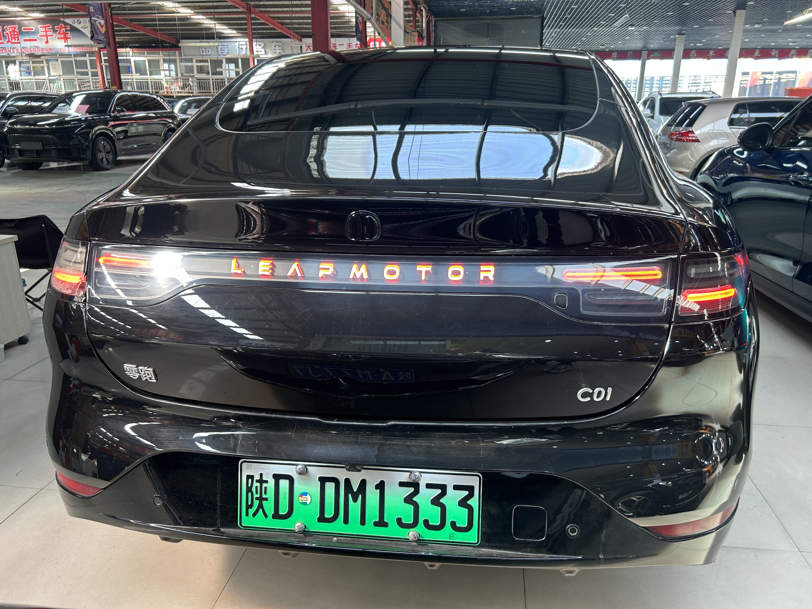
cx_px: 406
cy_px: 304
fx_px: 610
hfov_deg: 67.3
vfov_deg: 53.1
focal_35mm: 26
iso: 50
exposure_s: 1/75
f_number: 1.5
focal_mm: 5.7
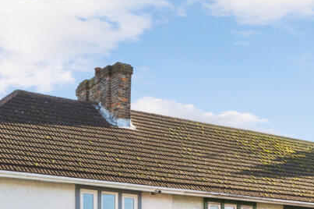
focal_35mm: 62
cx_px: 56
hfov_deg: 31.3
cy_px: 231
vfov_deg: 20.7
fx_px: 543
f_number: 8
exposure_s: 1/125
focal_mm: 24.5
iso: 200
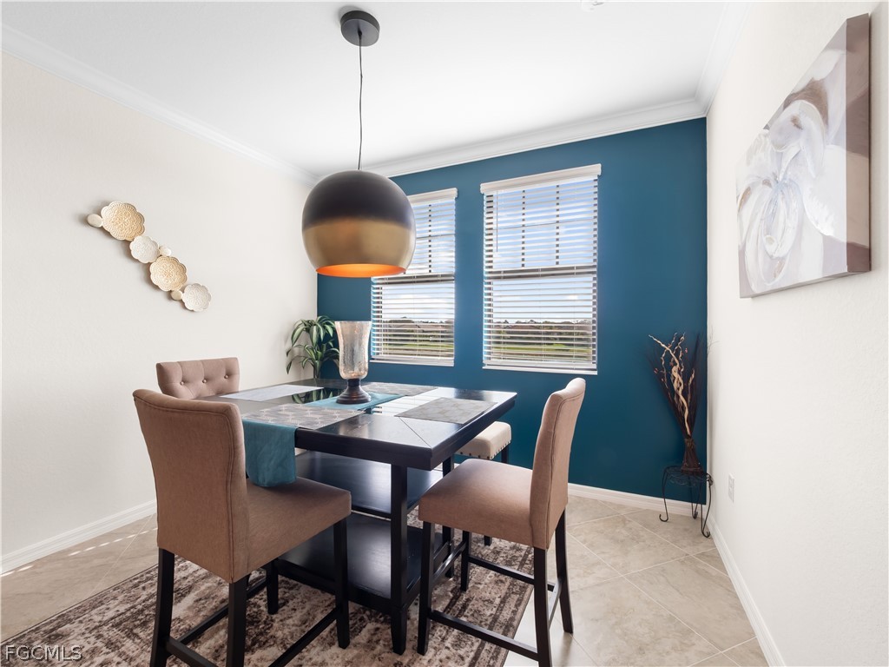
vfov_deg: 85.7
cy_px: 334
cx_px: 444
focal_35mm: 14
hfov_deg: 102.1
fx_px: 360
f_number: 7.1
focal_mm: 7
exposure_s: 1/10
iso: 200
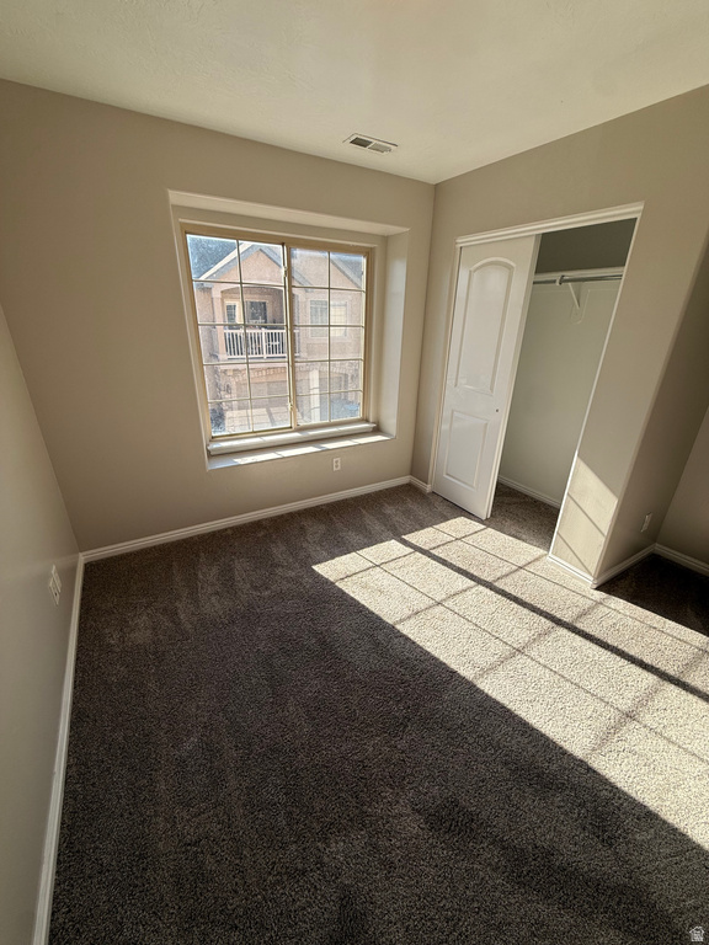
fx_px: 382
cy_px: 472
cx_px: 354
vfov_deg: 102.1
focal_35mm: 14
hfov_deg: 85.7
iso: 50
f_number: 2.2
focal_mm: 2.22
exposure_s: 1/510
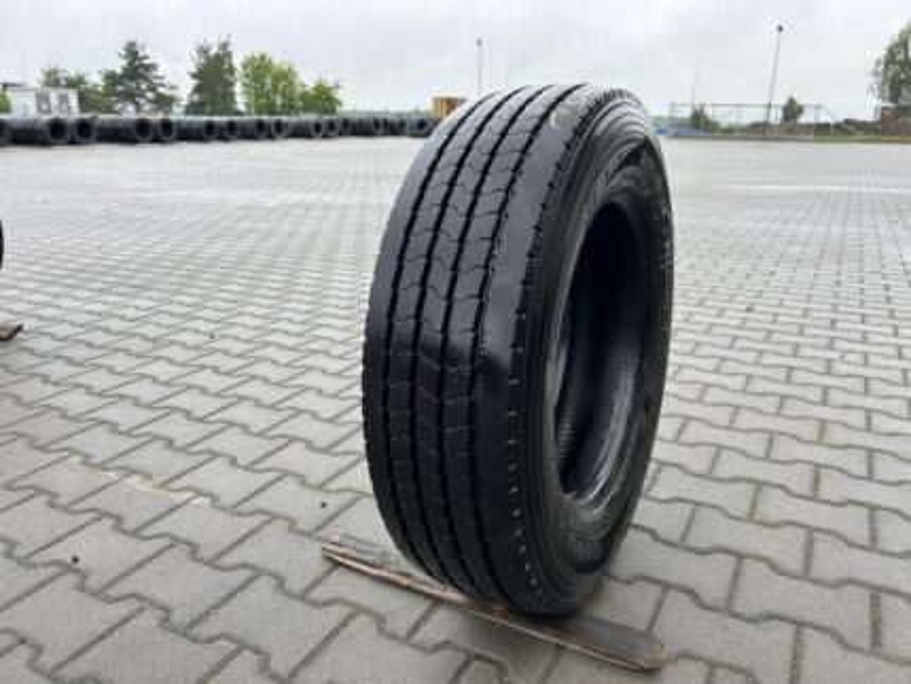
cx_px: 456
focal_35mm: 26
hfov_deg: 67.3
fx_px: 685
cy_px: 342
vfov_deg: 53.1
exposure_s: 1/743
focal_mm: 5.7
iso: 50
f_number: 1.5
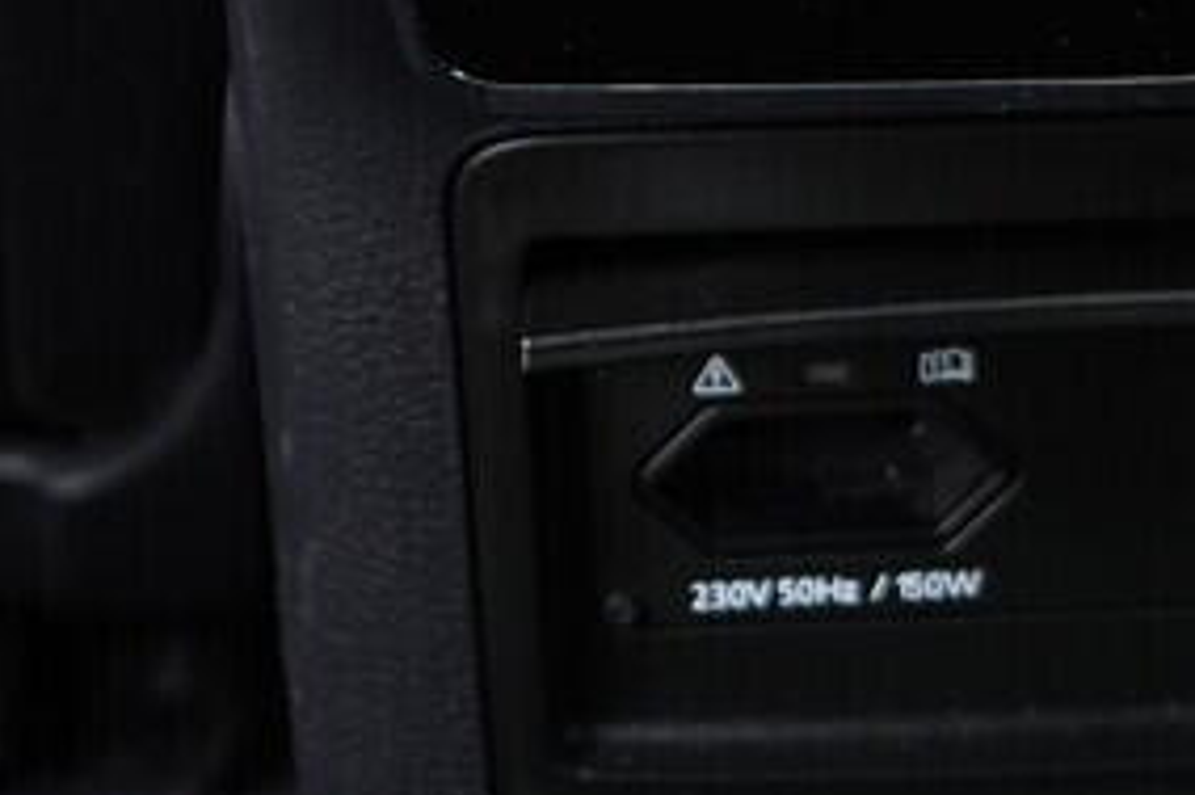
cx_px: 1001
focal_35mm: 130
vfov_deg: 10.2
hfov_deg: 15.6
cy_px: -431
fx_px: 4313
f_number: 2.8
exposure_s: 1/40
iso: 640
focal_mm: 24
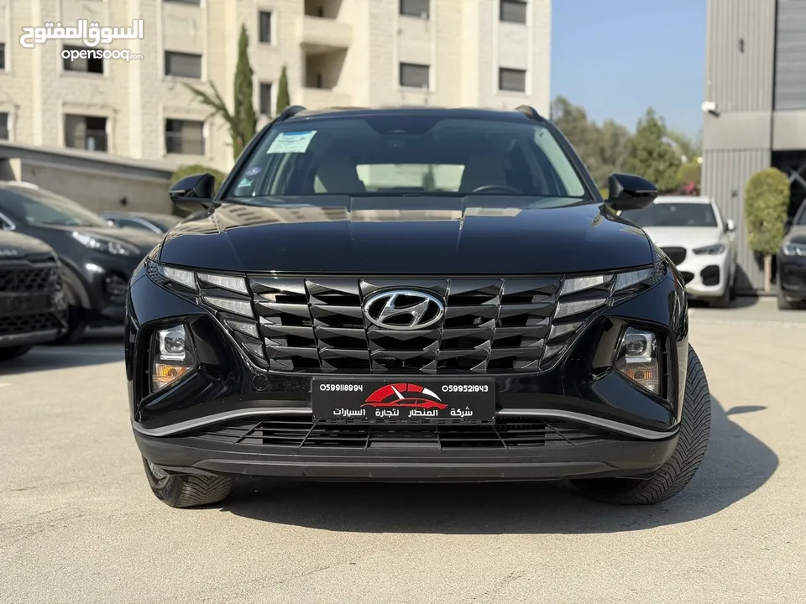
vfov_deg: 30.3
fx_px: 1118
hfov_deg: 39.7
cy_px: 302
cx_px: 403
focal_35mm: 48
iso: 80
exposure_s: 1/3704
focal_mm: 6.76
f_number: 1.78
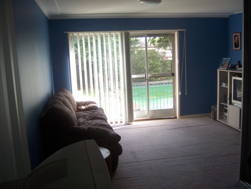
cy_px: 94
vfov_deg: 39.7
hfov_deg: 51.4
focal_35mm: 36
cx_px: 126
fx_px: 261
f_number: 2.8
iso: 80
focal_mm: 6.2
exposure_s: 1/60
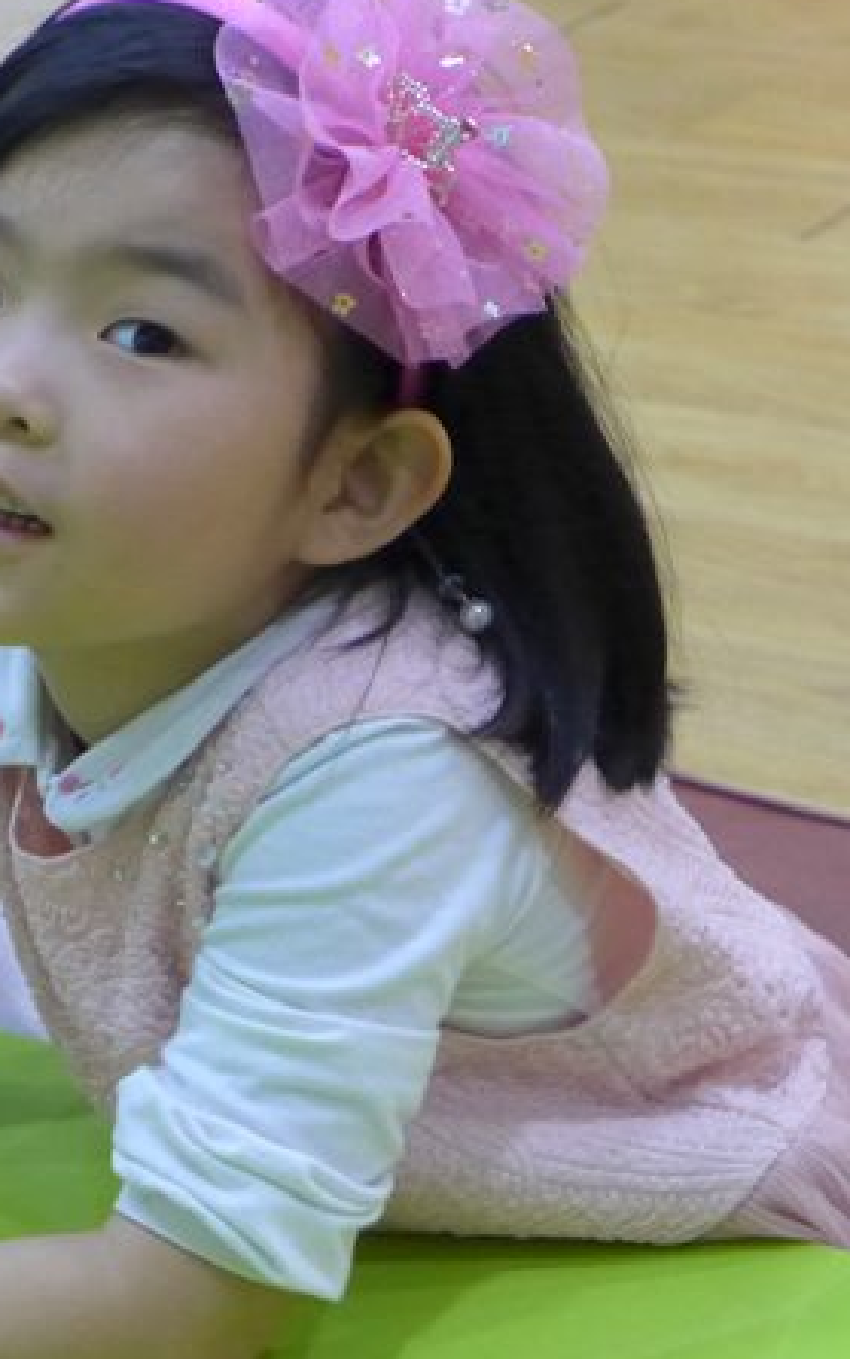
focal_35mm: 137
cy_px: 686
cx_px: 168
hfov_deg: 9.6
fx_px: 5075
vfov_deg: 15.3
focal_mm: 17.7
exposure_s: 1/320
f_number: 2.3
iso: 1600
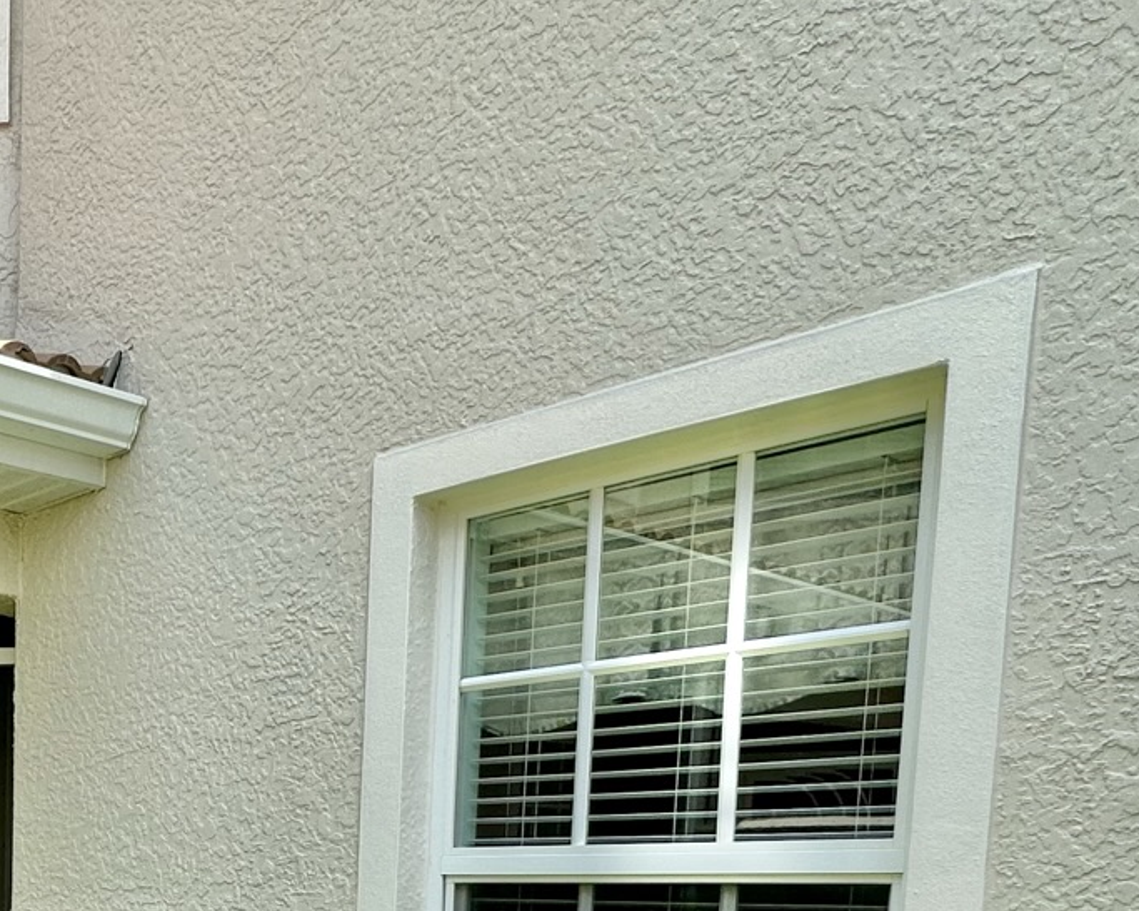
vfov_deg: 31.7
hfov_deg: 37.6
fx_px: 1382
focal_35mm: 41
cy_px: 1034
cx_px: -110
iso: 50
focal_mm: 2.22
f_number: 2.2
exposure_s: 1/779
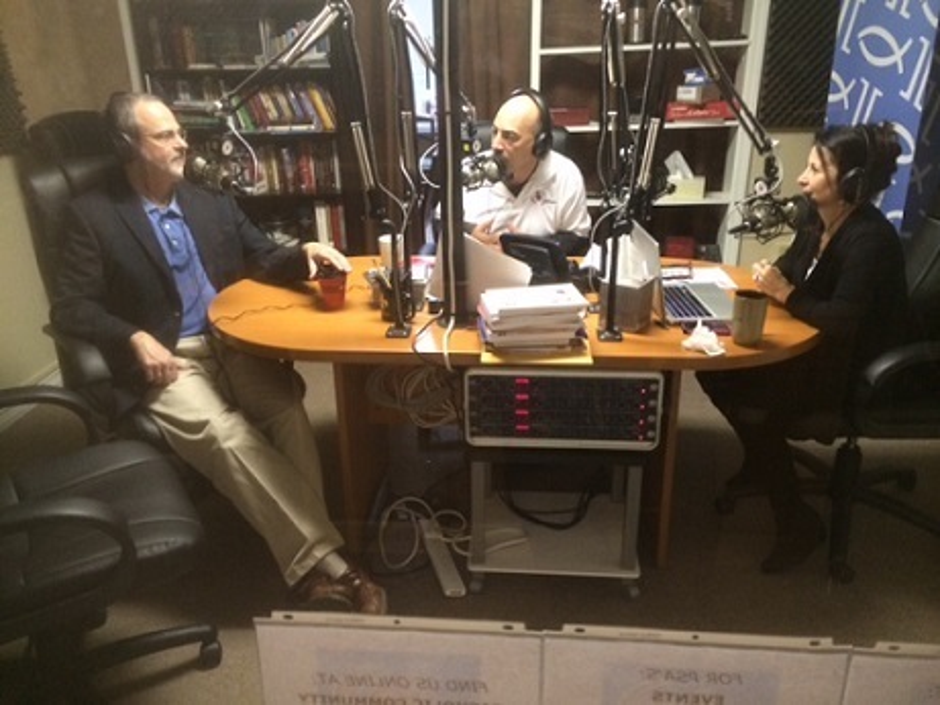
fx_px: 815
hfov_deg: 60.0
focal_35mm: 30
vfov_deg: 46.8
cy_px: 352
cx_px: 470
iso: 320
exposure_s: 1/30
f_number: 2.2
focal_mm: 4.12
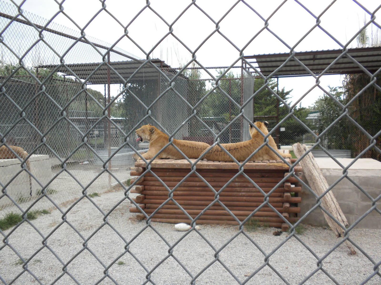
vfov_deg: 38.7
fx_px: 407
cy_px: 142
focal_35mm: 37
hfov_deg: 50.1
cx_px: 190
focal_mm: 6.6
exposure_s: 1/131
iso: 64
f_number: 3.5
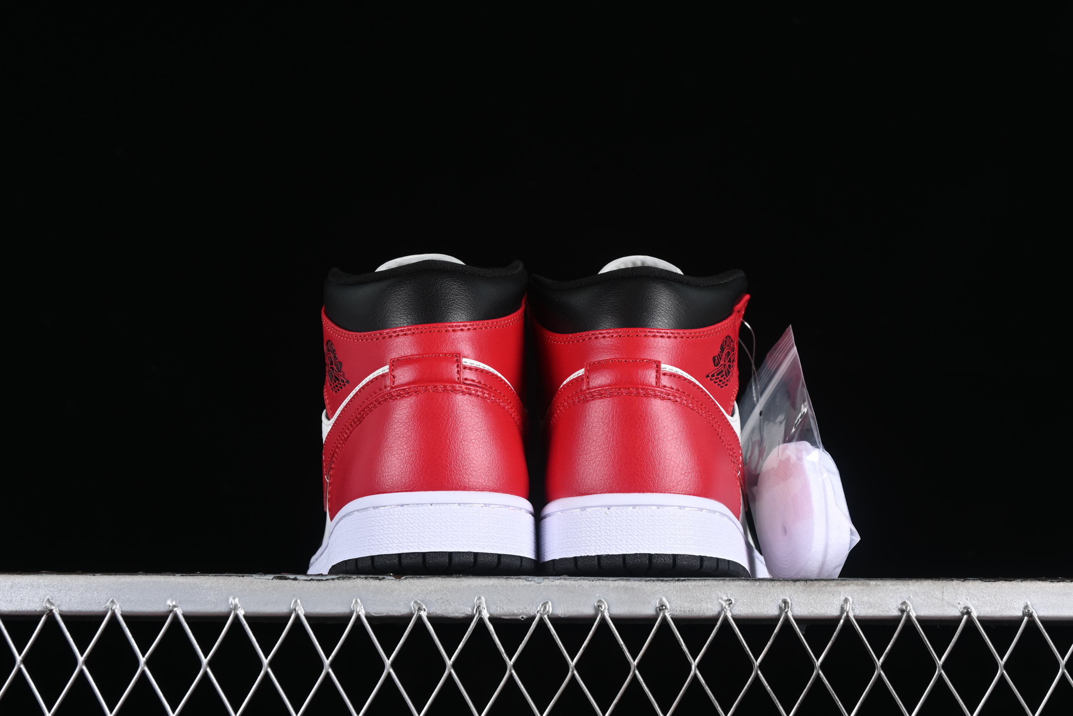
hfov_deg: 27.0
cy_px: 358
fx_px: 2235
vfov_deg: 18.2
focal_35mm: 75
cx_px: 536
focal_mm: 50
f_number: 7.1
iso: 160
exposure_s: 1/60
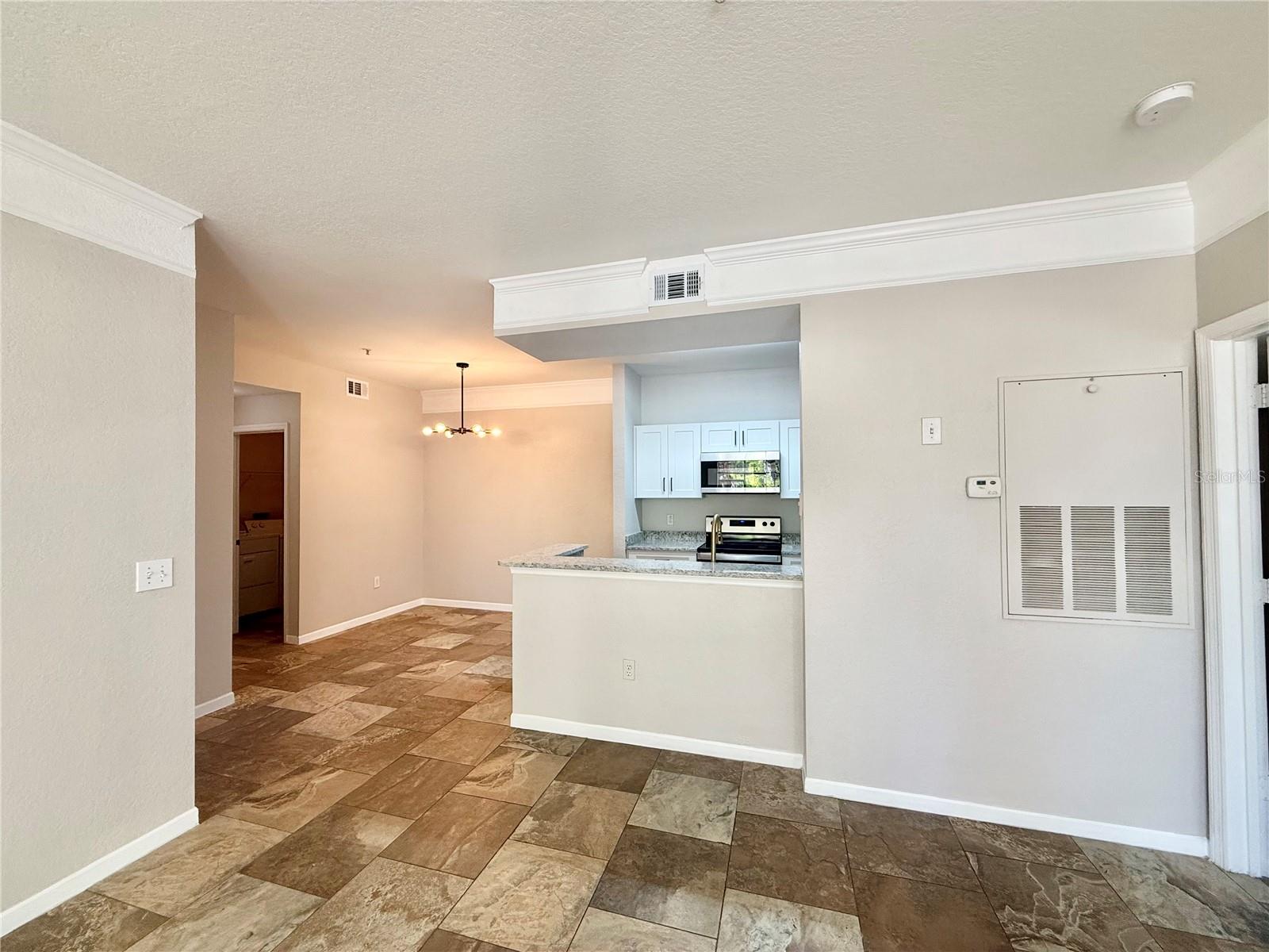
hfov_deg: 102.1
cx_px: 634
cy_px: 476
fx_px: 513
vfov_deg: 85.7
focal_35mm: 14
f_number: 2.2
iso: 125
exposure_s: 1/120
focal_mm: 2.22
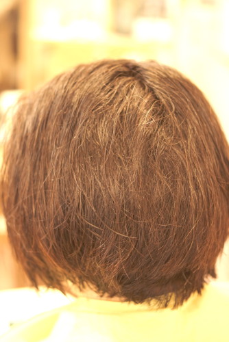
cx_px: 114
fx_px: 500
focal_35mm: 52
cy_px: 171
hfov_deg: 25.8
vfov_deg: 37.8
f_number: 1.8
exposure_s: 1/160
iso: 800
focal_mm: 35
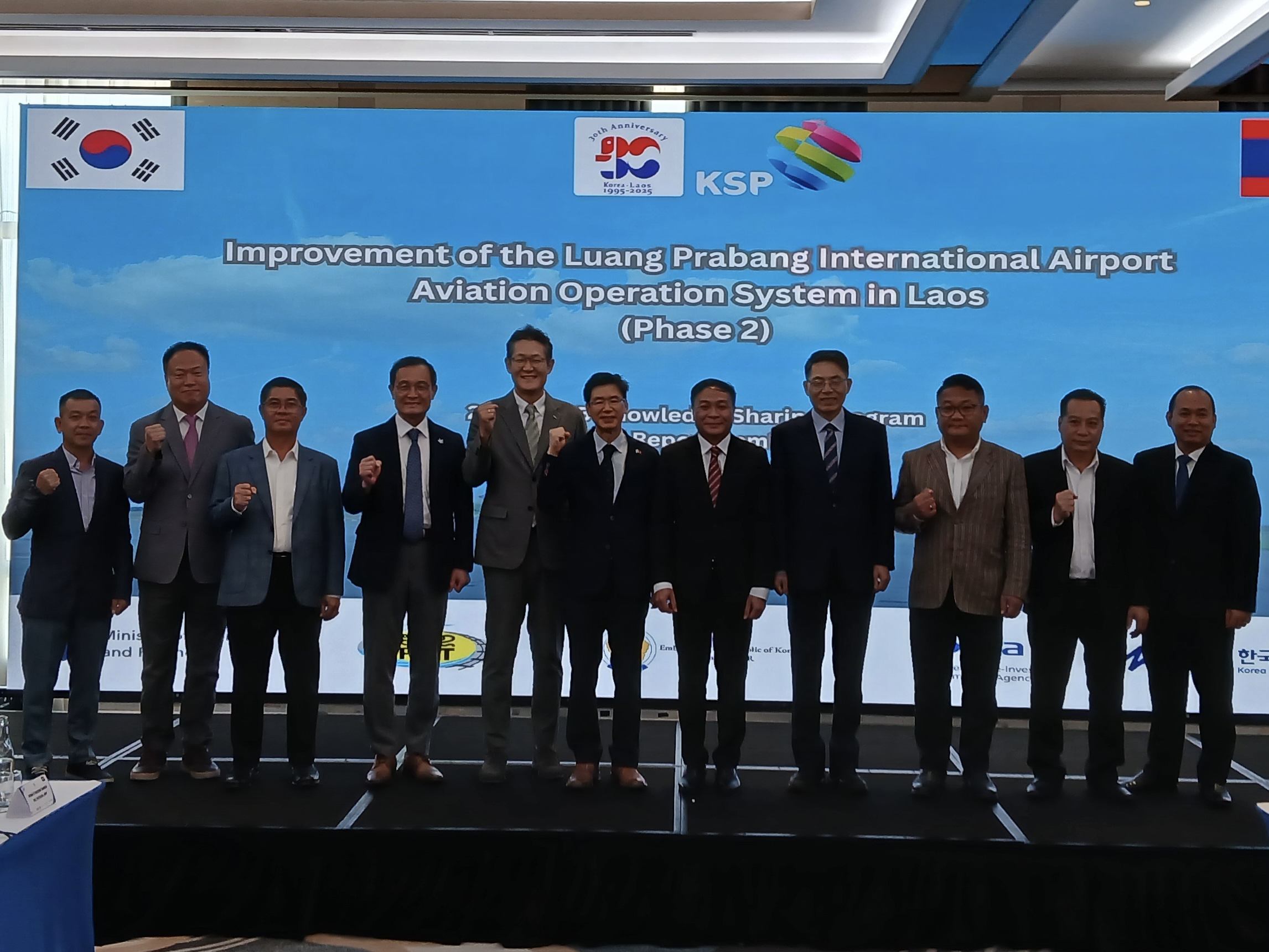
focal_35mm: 26
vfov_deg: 53.1
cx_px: 634
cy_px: 476
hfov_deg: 67.3
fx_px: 953
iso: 64
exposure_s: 1/50
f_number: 1.8
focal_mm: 3.98
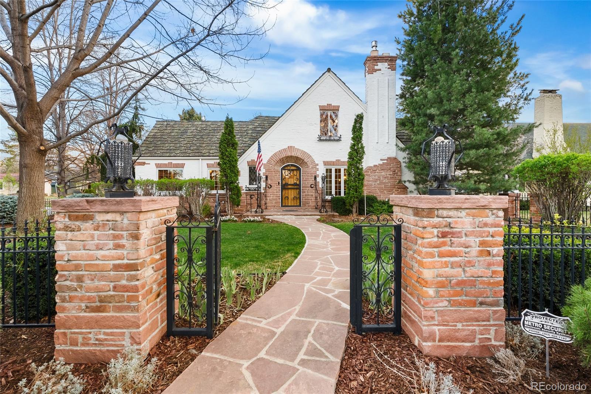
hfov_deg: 95.0
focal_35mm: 16
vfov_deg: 72.1
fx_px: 271
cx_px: 296
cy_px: 197
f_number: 8
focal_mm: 16.5
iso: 200
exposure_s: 1/2.5
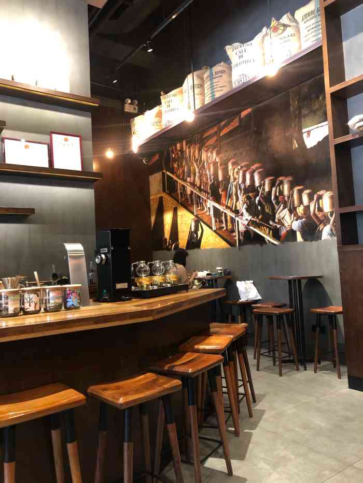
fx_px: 391
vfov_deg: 63.4
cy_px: 242
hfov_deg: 49.8
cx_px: 182
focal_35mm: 28
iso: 100
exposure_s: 1/13
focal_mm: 3.99
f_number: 1.8
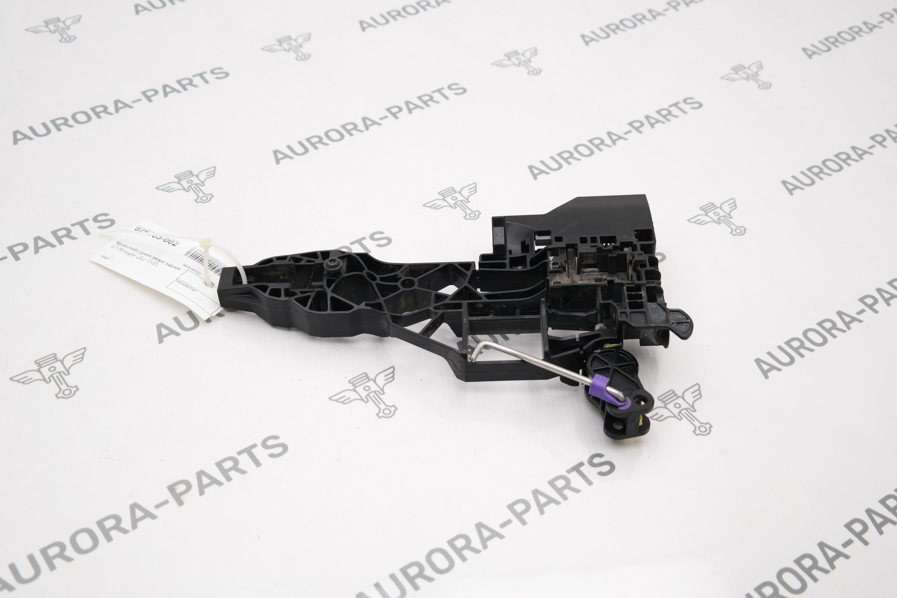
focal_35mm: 46
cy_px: 299
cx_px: 448
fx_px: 1146
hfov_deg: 42.7
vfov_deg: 29.2
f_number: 4.5
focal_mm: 30
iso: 200
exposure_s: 1/100
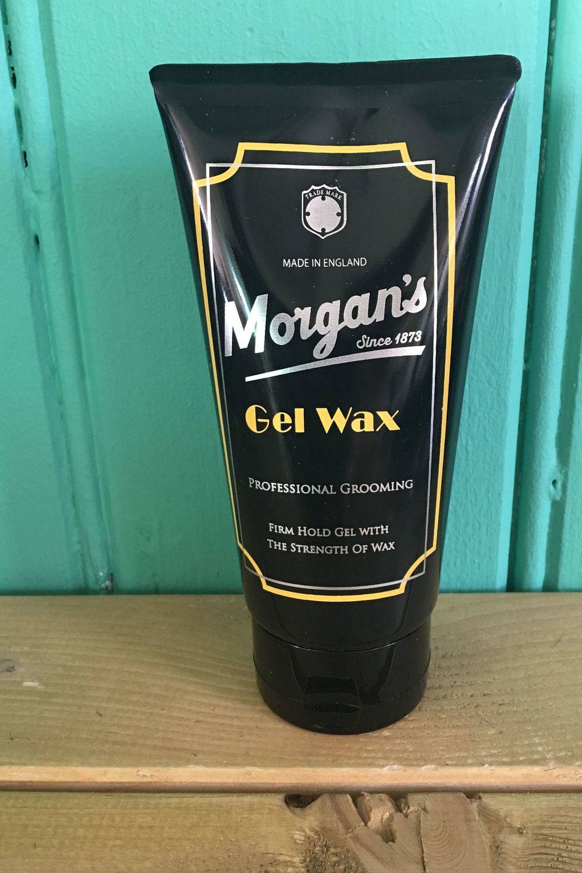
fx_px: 824
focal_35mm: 34
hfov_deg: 38.8
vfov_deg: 55.7
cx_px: 322
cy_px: 405
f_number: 2.2
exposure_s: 1/17
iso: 100
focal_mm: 4.15
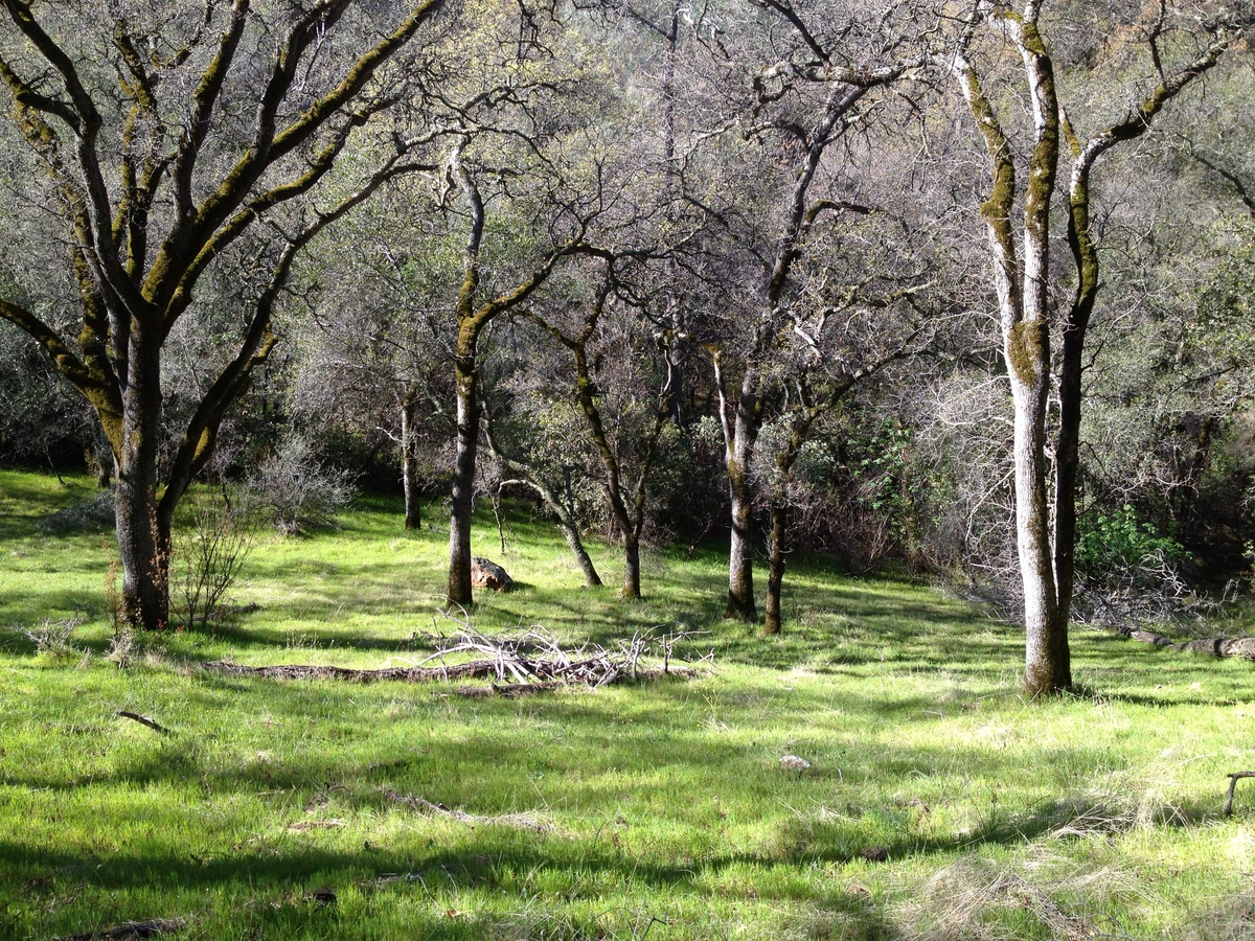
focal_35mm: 35
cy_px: 470
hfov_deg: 52.6
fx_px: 1269
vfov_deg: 40.7
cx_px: 628
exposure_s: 1/386
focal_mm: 4.28
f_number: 2.4
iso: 50
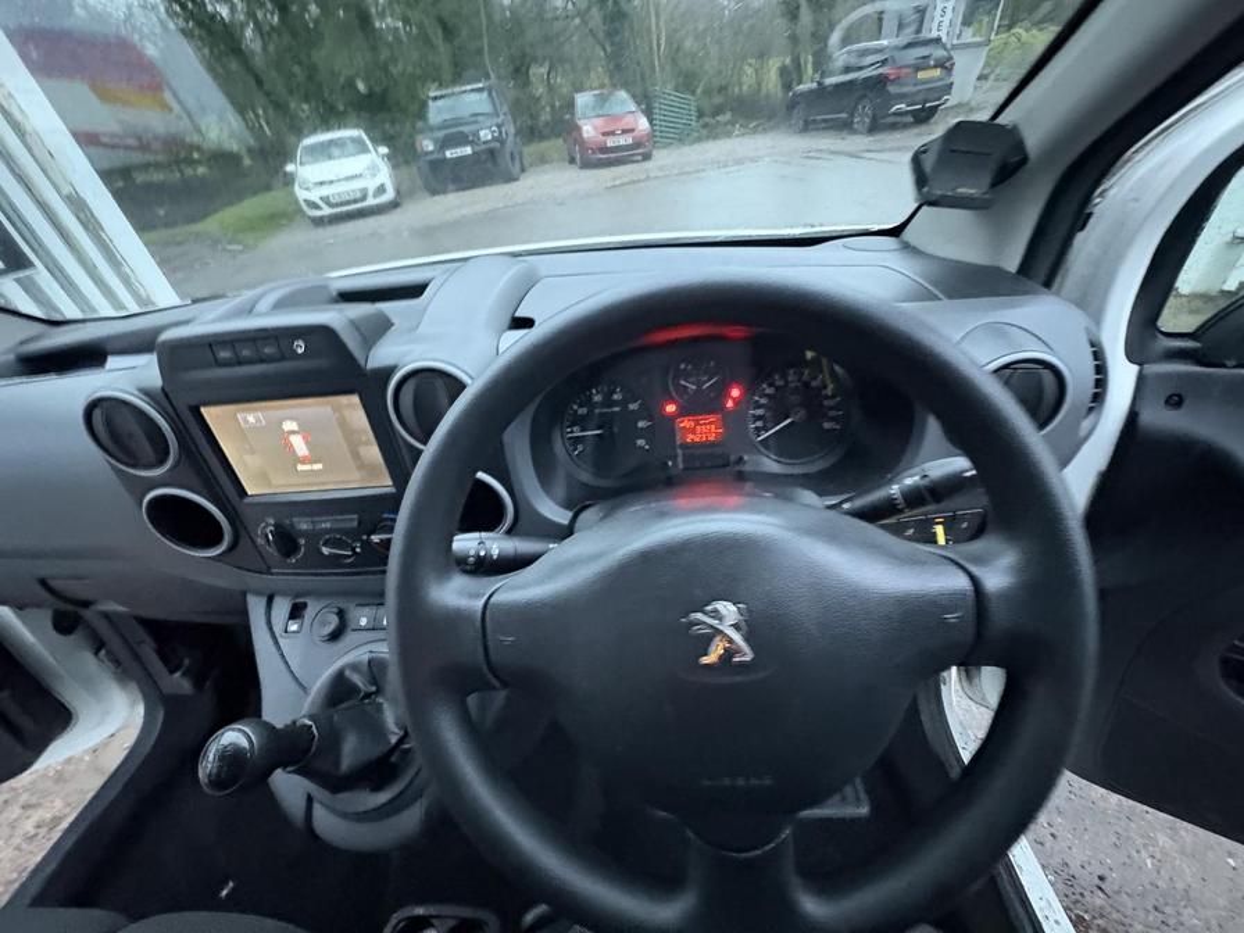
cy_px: 466
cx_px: 622
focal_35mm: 14
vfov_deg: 85.7
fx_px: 503
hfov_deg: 102.1
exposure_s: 1/30
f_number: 2.2
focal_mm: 2.22
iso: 1250
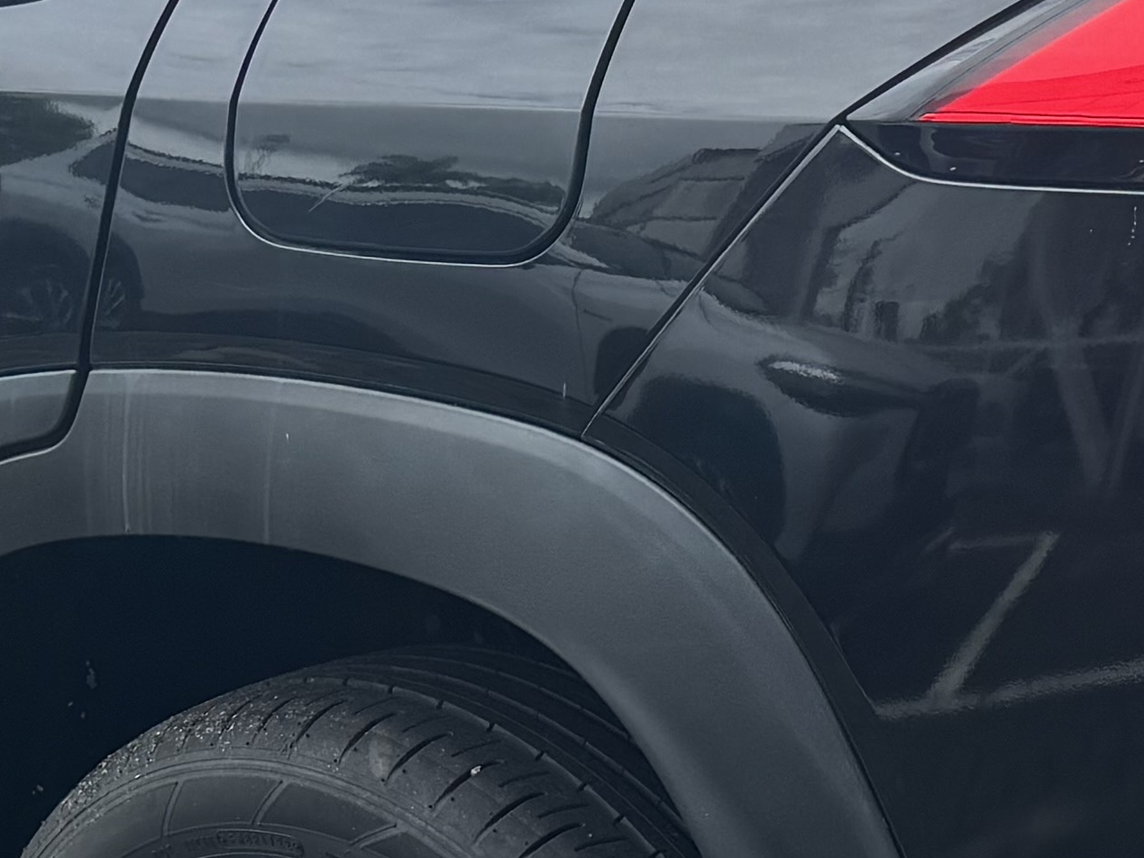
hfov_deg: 18.2
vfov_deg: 13.7
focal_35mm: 108
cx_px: 484
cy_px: 415
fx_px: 3570
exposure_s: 1/1767
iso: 80
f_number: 1.78
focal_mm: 6.76
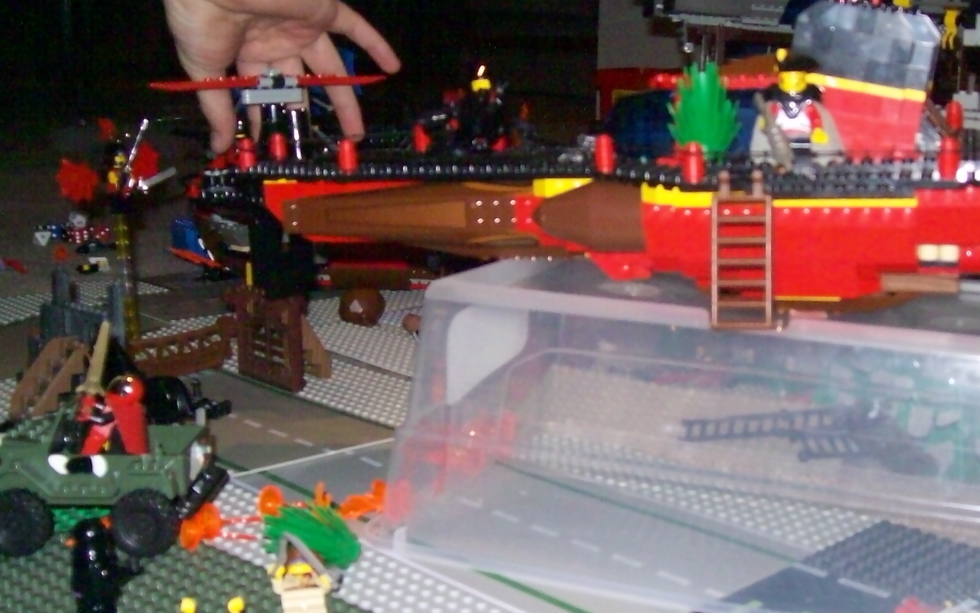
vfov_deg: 26.9
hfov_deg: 41.6
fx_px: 1282
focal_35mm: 48
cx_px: 589
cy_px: 289
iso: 200
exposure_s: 1/128
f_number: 2.7
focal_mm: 6
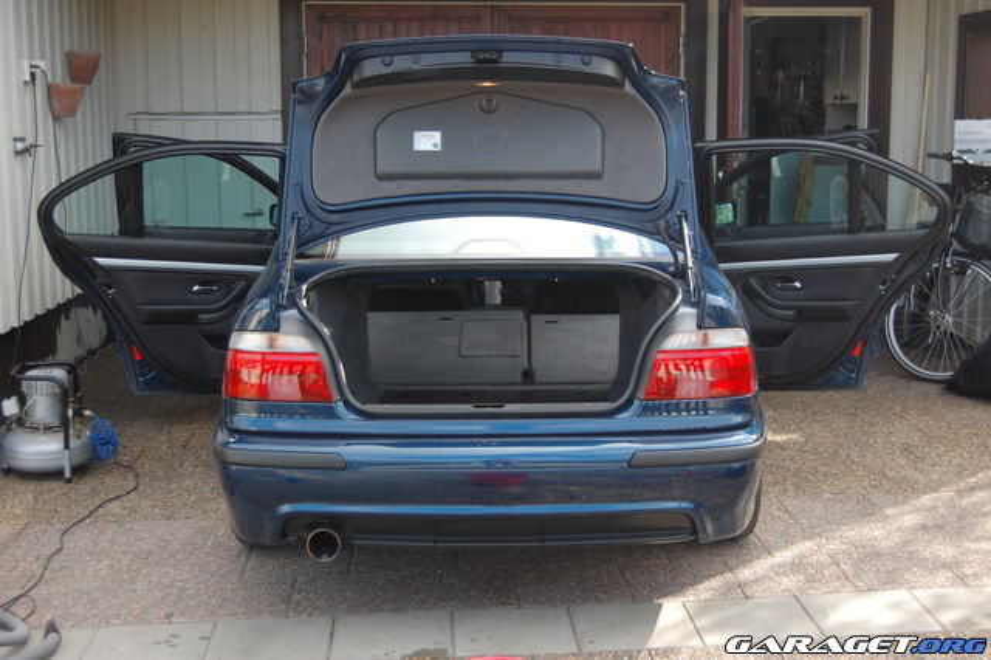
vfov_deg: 28.0
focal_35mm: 48
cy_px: 330
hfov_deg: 41.1
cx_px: 496
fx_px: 1321
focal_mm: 32
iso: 400
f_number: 4.5
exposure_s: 1/320
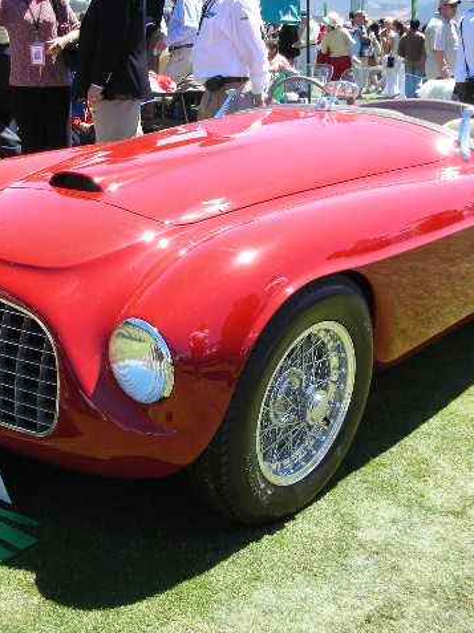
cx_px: 208
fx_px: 859
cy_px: 316
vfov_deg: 40.5
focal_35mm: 47
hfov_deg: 30.8
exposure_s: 1/220
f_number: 3
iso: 50
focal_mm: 5.8
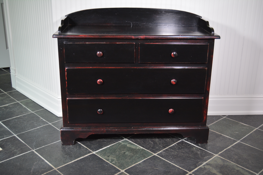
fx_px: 307
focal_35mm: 42
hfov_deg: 46.4
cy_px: 88
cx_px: 132
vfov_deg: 31.9
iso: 800
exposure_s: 1/50
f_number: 4
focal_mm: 28
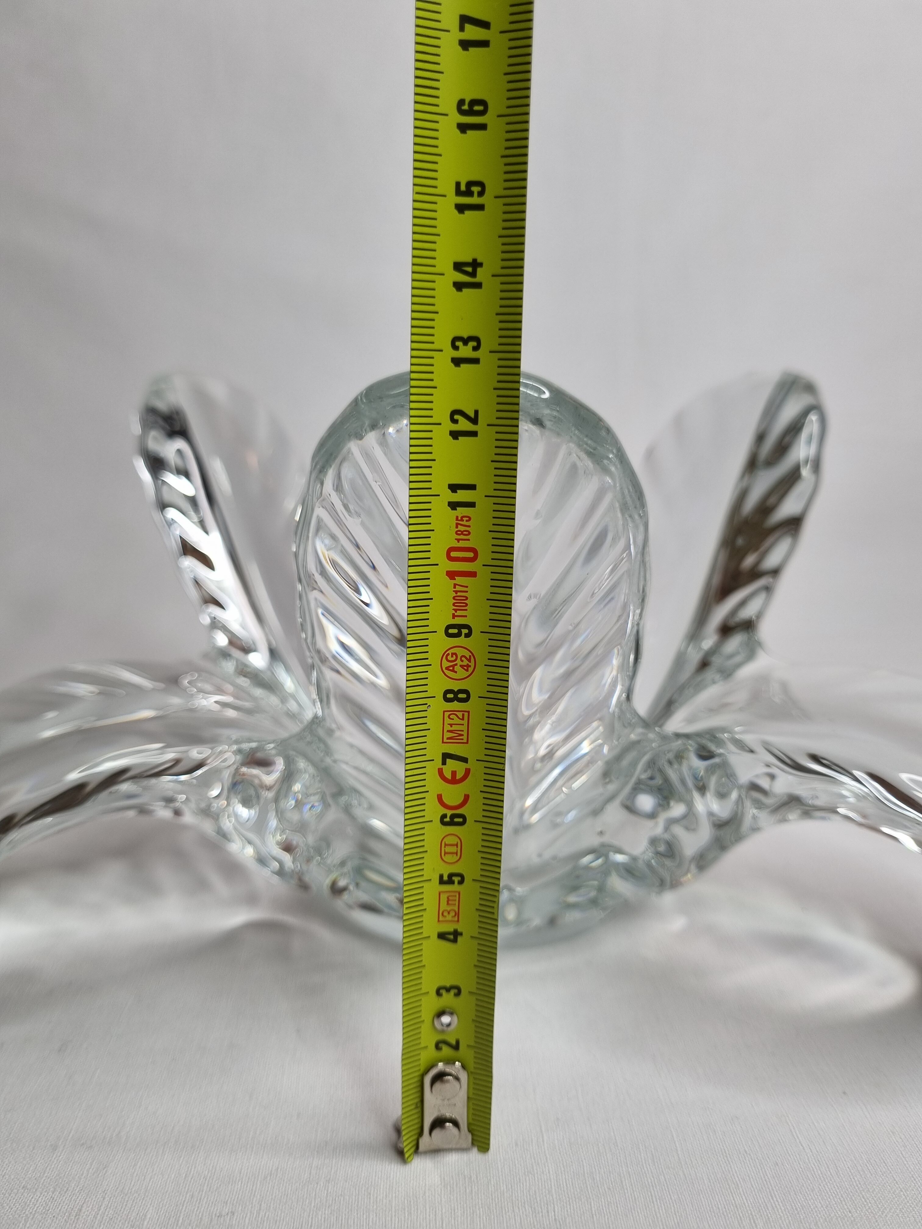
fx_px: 923
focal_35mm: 26
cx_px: 461
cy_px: 614
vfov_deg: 67.3
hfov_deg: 53.1
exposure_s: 1/149
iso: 50
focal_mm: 5.4
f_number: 1.8
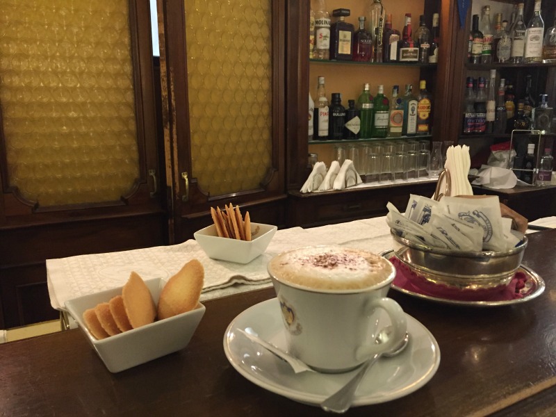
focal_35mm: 29
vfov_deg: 48.2
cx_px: 278
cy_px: 208
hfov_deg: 61.7
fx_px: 466
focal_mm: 4.15
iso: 250
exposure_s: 1/20
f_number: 2.2
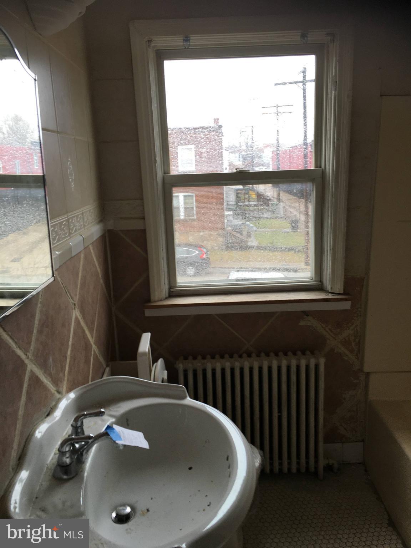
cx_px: 206
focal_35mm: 29
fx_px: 459
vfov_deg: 61.7
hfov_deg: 48.2
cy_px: 274
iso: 32
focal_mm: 4.15
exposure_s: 1/60
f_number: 2.2
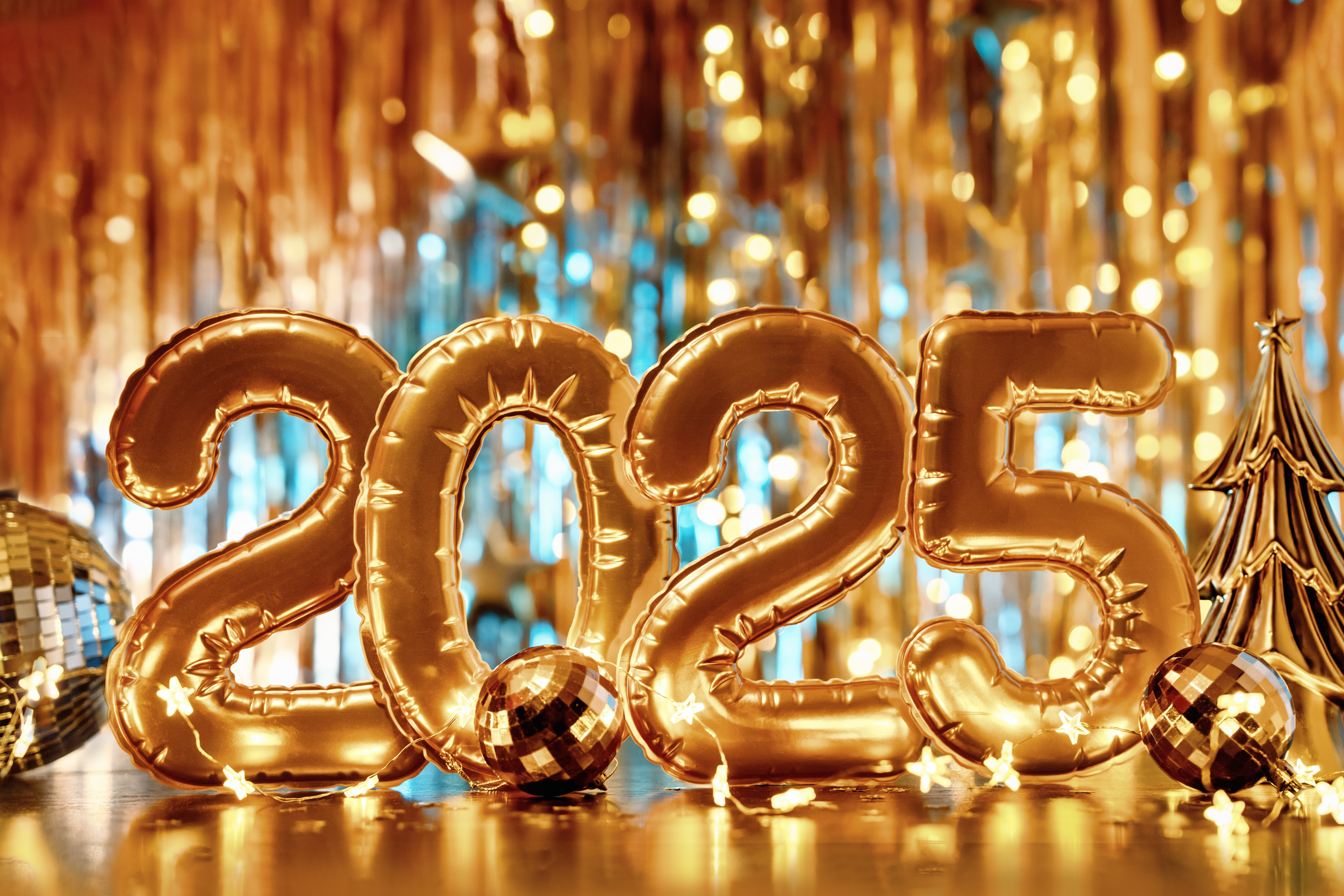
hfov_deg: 28.8
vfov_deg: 19.5
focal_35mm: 70
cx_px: 672
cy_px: 448
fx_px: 2613
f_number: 3.5
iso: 500
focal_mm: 70
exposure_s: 1/40
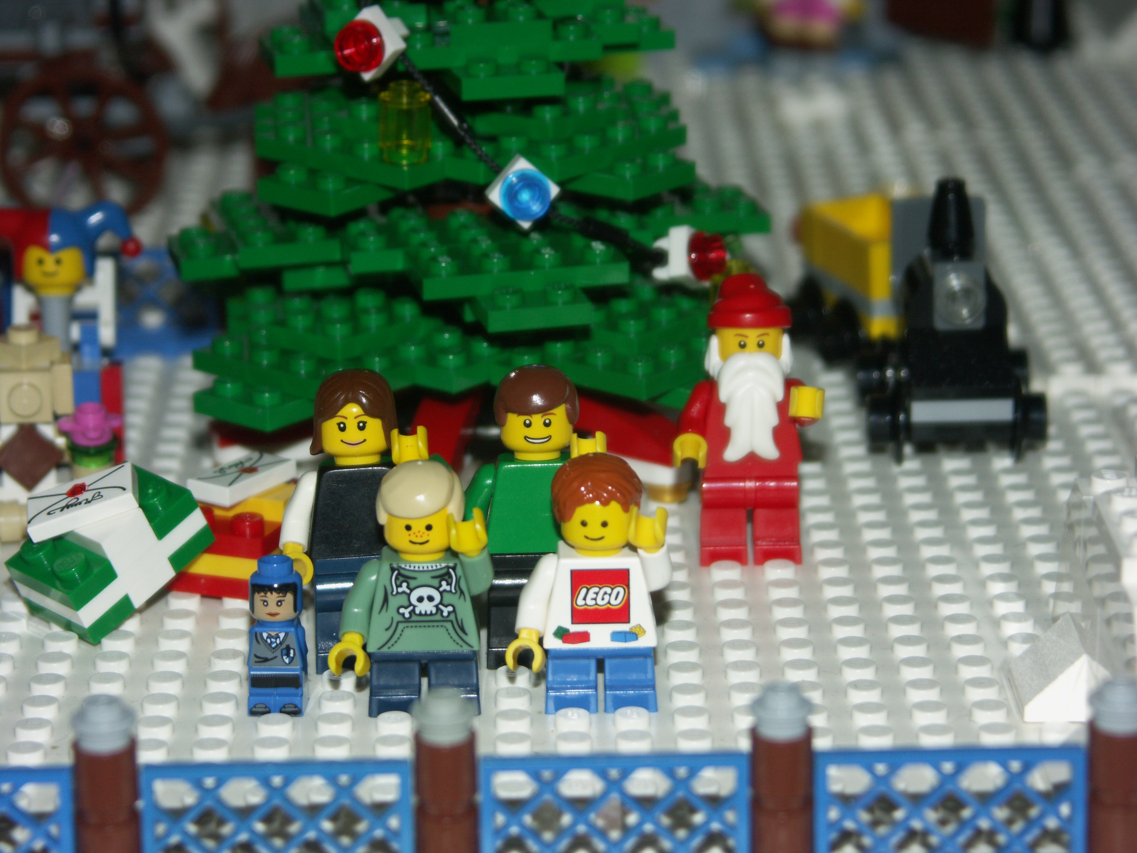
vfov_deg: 12.5
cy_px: 426
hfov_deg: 16.6
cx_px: 568
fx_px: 3909
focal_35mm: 119
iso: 100
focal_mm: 30.48
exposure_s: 1/125
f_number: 3.2
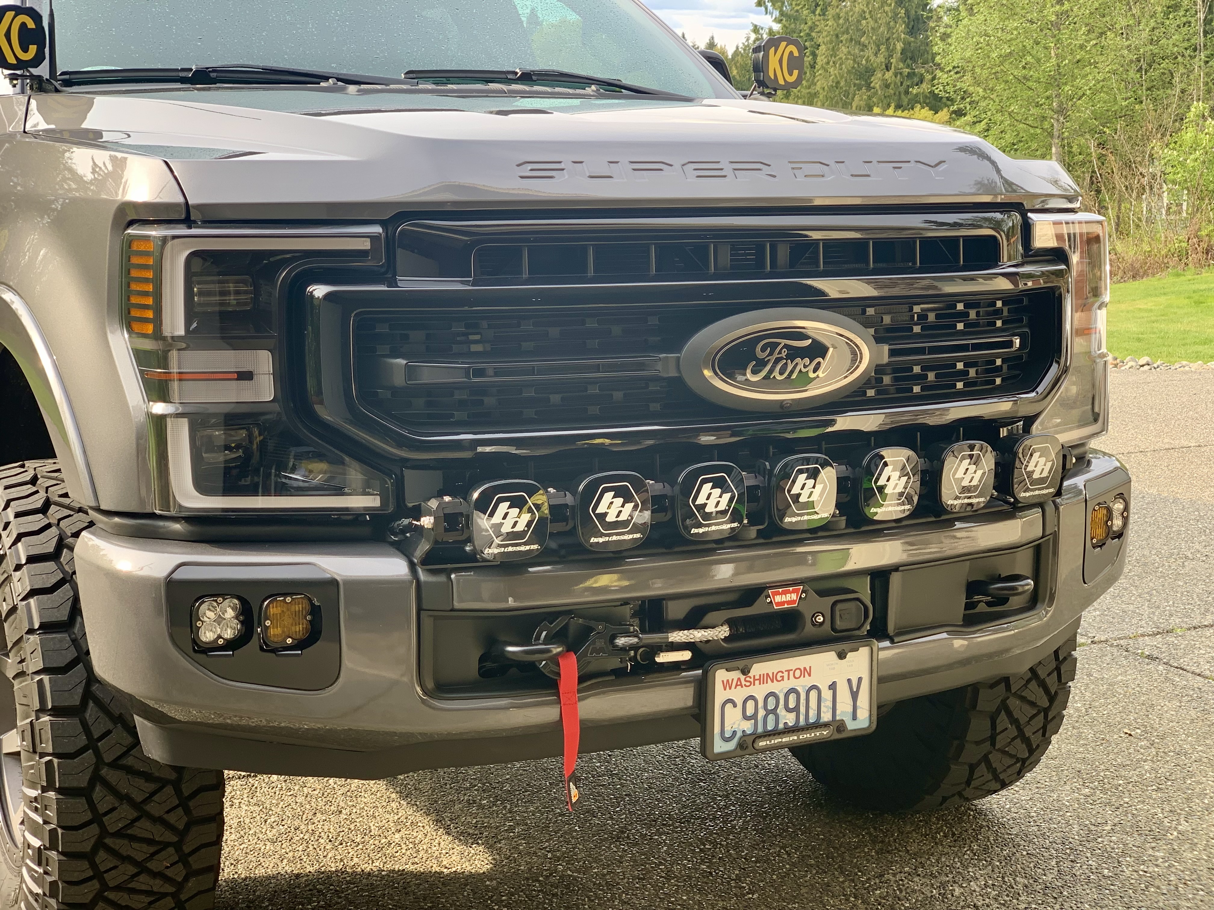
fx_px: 1824
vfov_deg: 28.0
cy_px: 455
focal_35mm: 52
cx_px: 607
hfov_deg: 36.8
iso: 20
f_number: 2.4
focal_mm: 6
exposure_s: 1/122
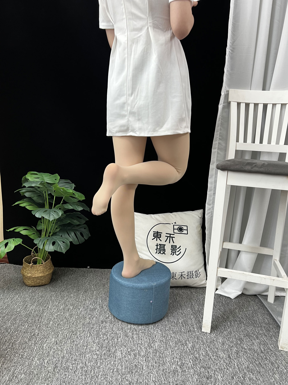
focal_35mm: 26
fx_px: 288
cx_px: 144
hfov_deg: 53.1
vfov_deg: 67.3
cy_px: 192
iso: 80
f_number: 1.5
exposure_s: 1/50
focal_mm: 5.7
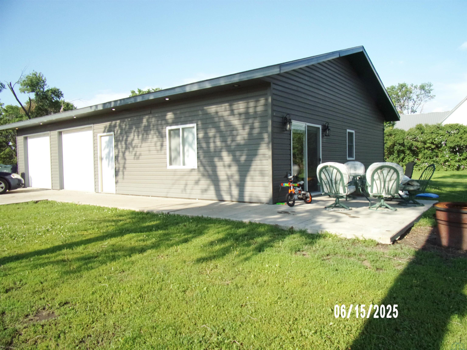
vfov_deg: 56.8
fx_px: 324
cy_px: 175
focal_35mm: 24
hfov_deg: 71.6
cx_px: 234
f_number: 3.3
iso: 80
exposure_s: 1/750
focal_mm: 4.3
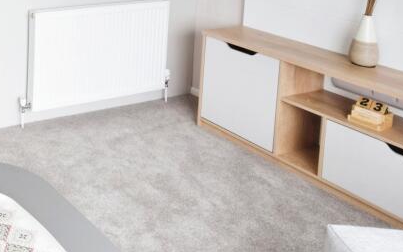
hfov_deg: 36.6
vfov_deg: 28.6
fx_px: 490
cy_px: 82
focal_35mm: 45
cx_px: -56
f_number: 5
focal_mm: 11.5
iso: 400
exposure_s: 1/100
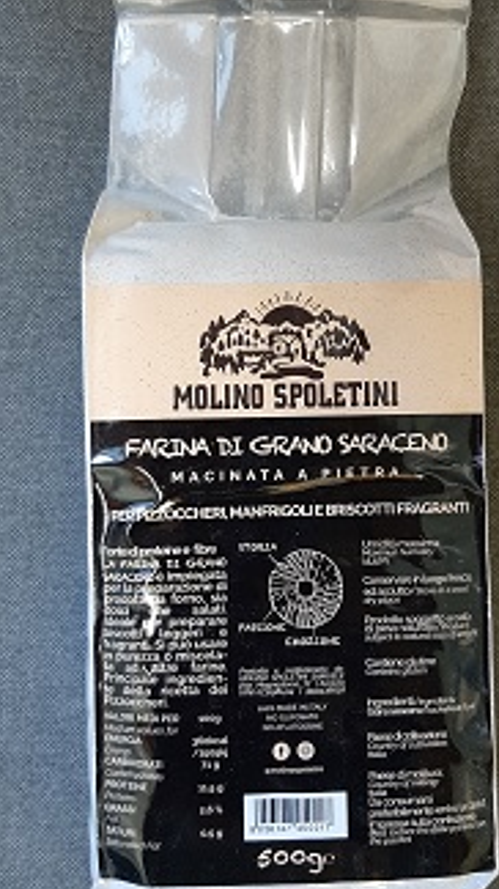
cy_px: 409
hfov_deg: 33.6
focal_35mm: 35
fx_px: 824
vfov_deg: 56.6
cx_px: 302
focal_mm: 3.93
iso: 200
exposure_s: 1/25
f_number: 1.7
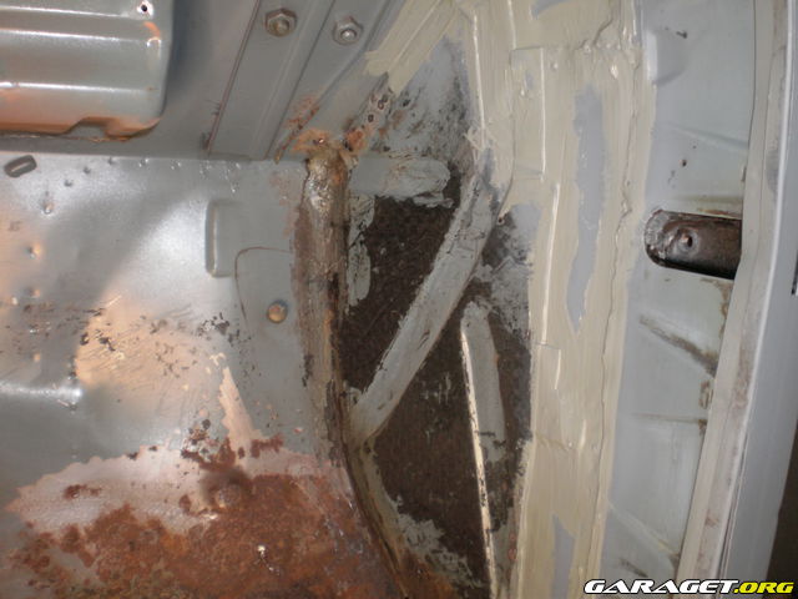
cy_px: 300
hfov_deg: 51.4
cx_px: 399
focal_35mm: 36
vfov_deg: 39.7
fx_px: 830
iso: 125
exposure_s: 1/30
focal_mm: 6.3
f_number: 3.1
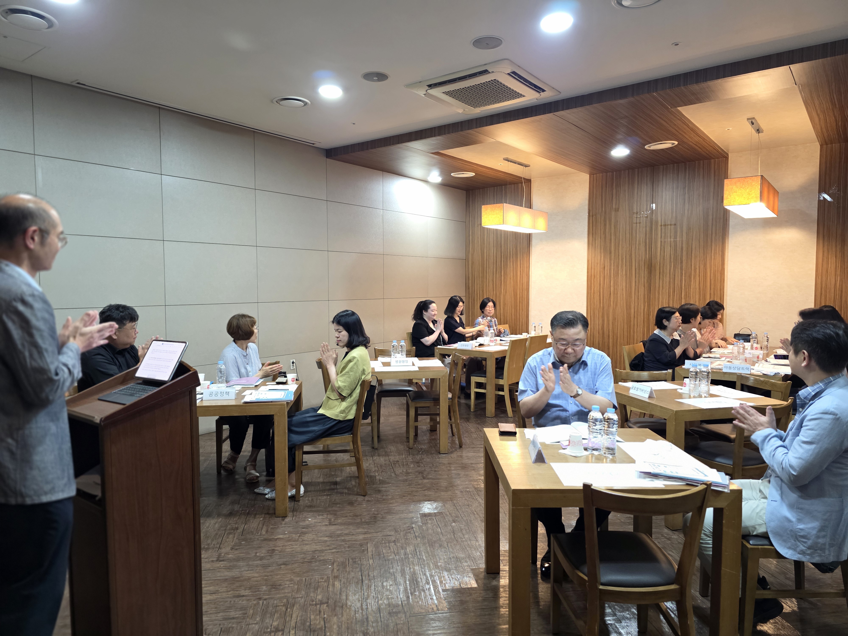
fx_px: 563
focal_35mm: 23
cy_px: 318
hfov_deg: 73.9
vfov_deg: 58.9
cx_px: 424
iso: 640
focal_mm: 6.3
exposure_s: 1/120
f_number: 1.7
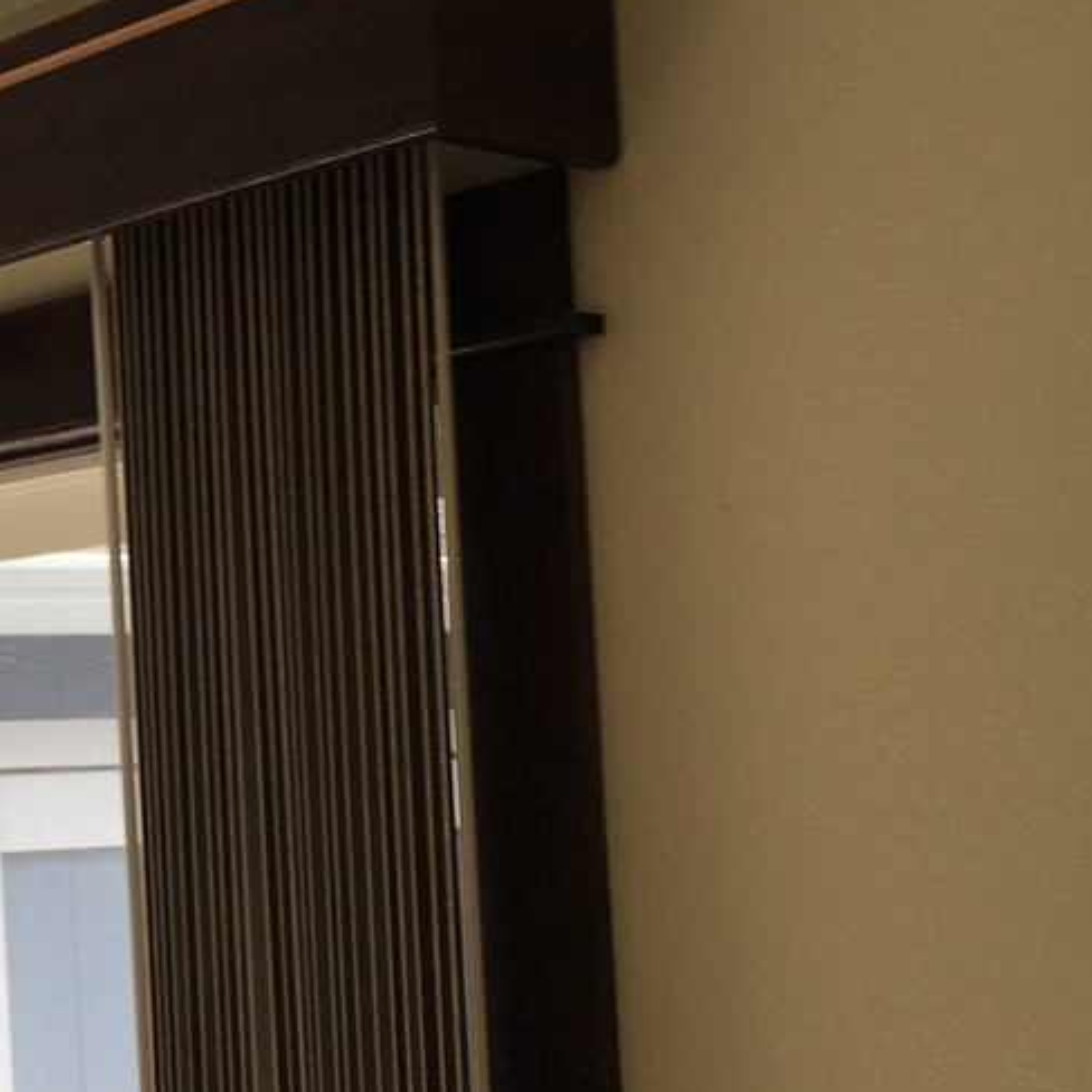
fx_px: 2498
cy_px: 700
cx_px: -122
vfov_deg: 24.6
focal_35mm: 70
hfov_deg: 23.1
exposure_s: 1/120
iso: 25
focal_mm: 4.15
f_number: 2.2
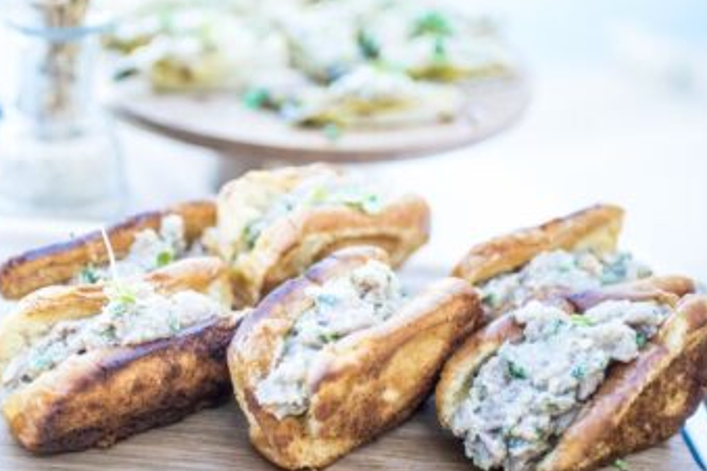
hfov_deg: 31.4
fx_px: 1218
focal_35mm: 62
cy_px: 312
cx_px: 127
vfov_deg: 21.8
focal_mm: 35
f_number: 1.8
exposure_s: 1/160
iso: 400
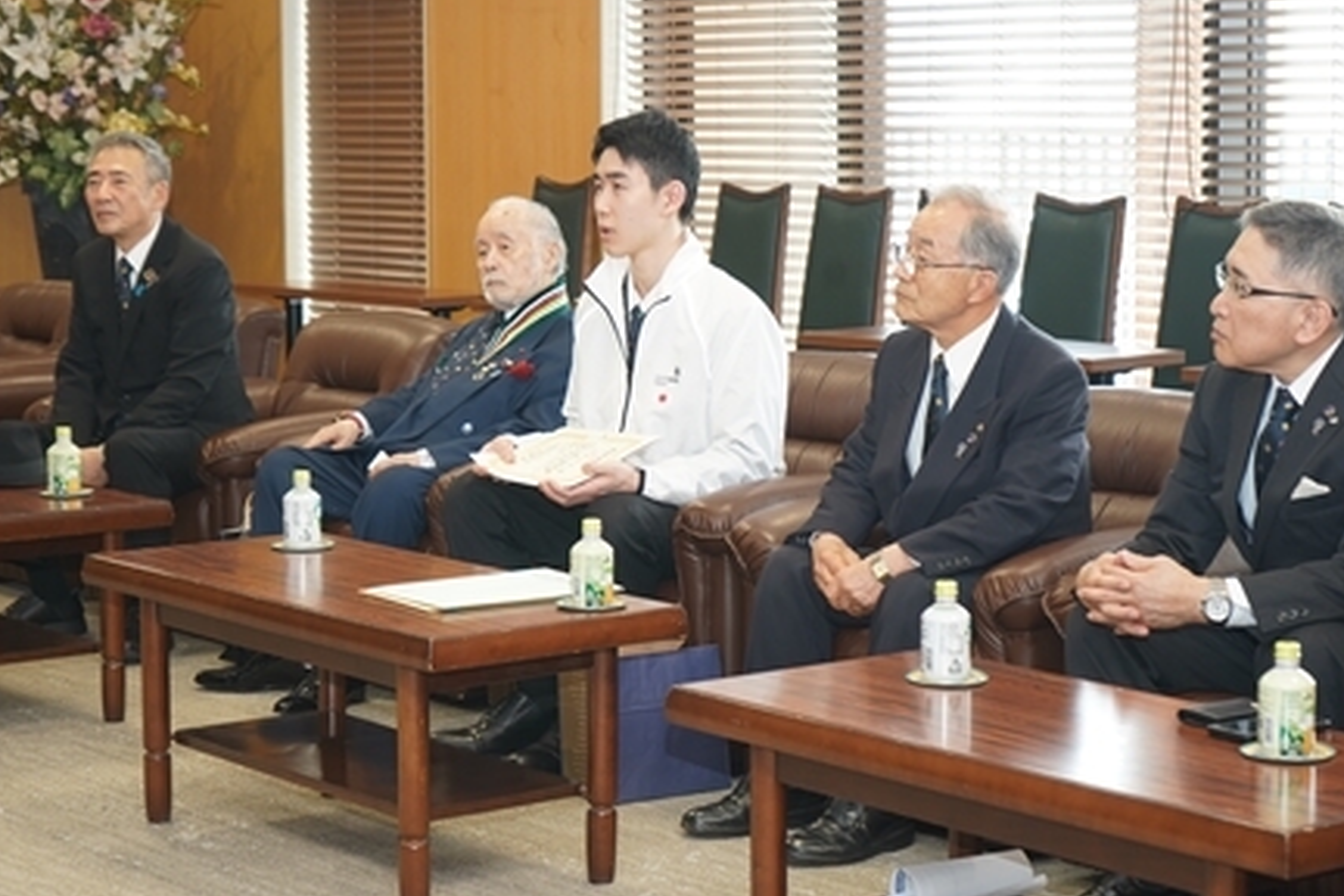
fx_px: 3024
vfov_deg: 16.9
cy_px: 431
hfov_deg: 25.0
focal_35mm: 81
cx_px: 607
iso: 800
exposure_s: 1/80
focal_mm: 70
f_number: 5.6
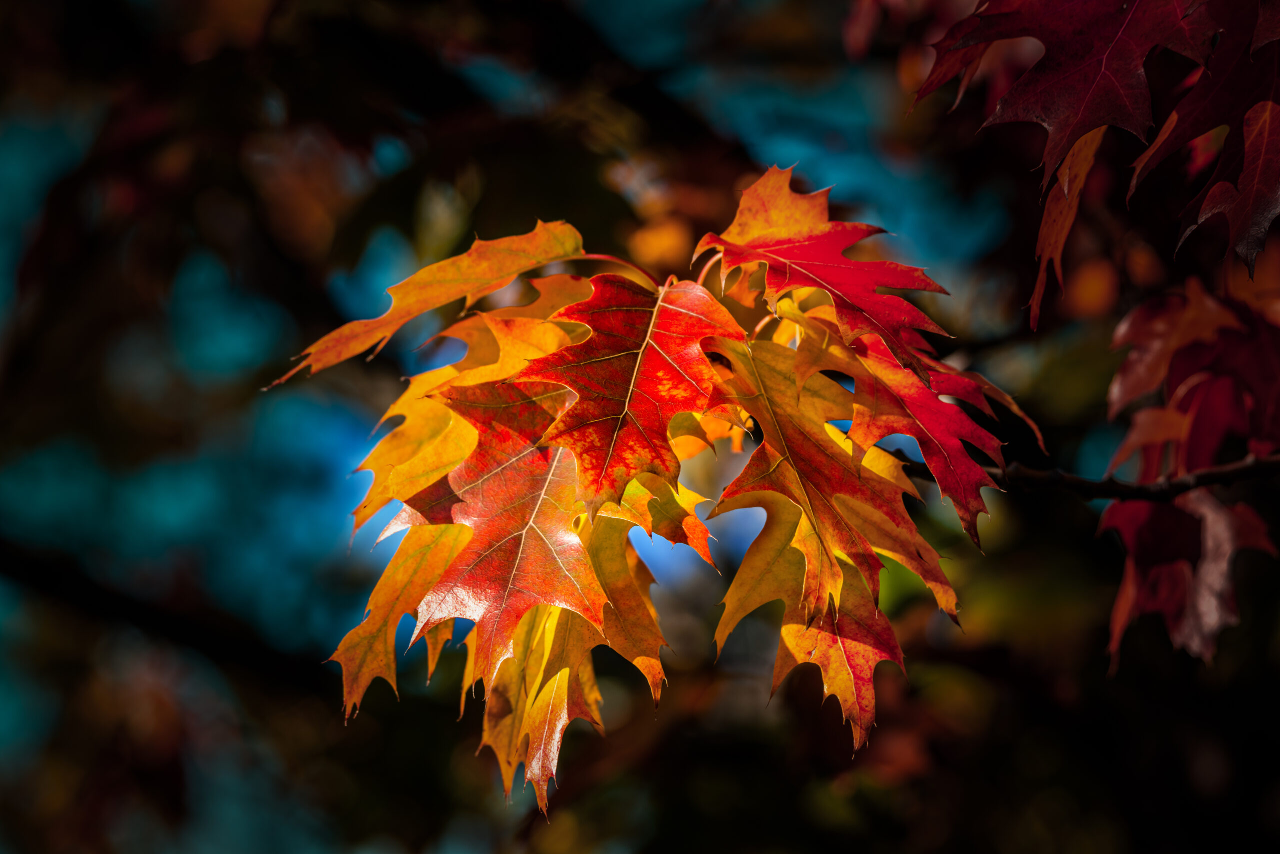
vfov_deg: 5.7
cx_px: 640
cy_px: 427
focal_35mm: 240
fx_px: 8536
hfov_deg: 8.6
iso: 200
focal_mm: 240
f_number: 8
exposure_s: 1/250
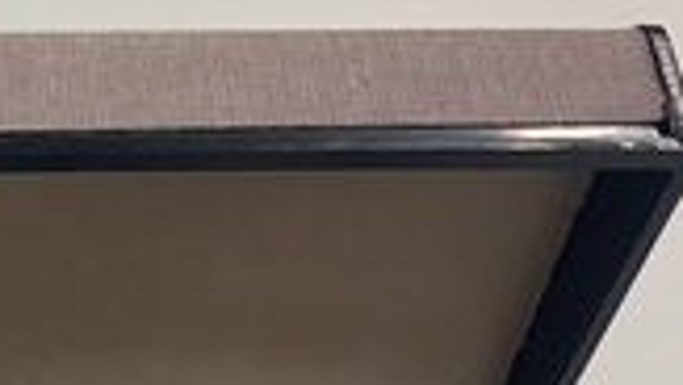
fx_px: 2248
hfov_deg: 15.9
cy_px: 896
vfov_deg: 8.9
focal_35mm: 124
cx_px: -327
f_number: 1.8
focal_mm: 3
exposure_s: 1/100
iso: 50
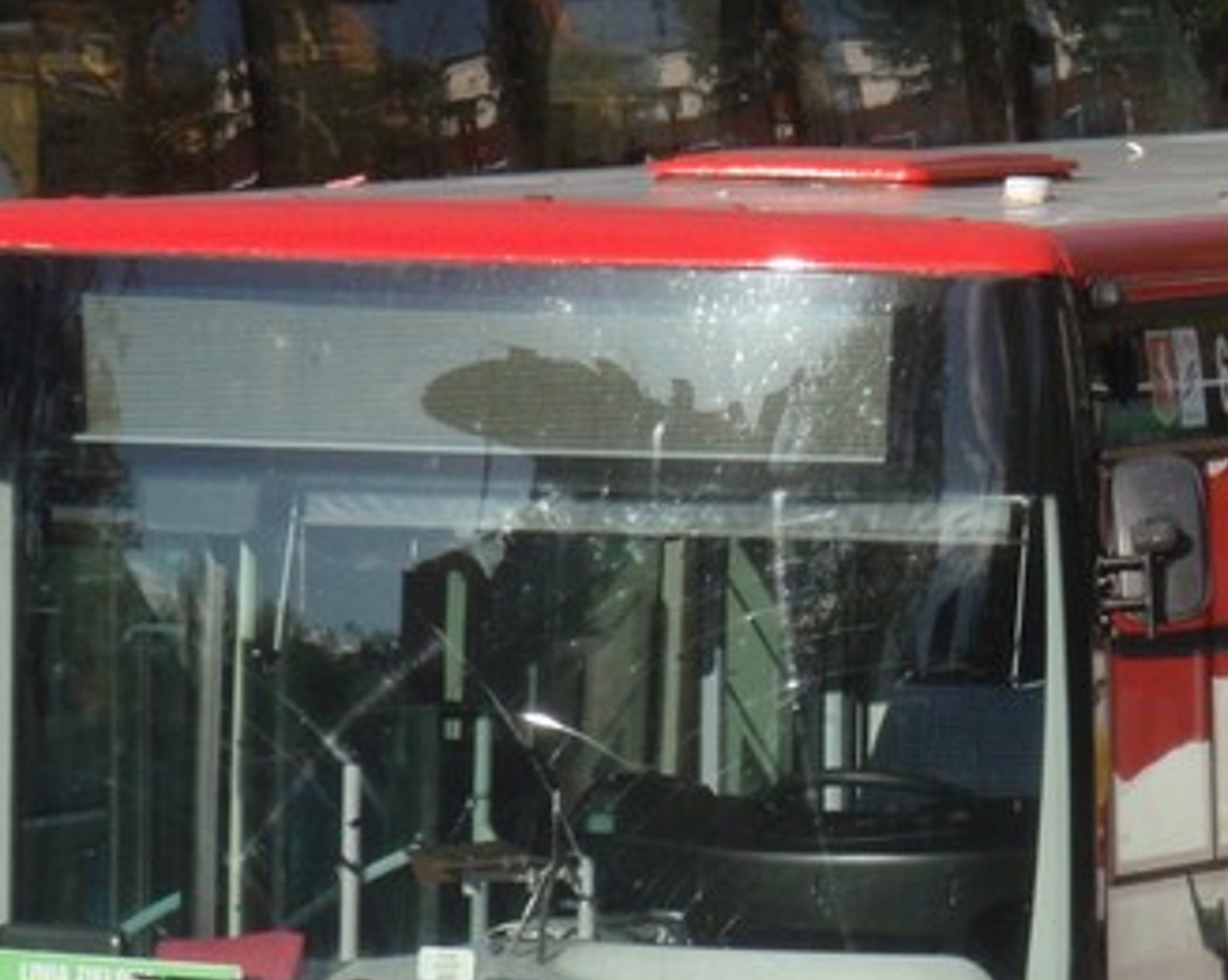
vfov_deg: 2.7
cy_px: 535
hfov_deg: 3.4
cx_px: 1179
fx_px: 20516
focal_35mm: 565
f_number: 5.8
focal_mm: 37.53
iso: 160
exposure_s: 1/500
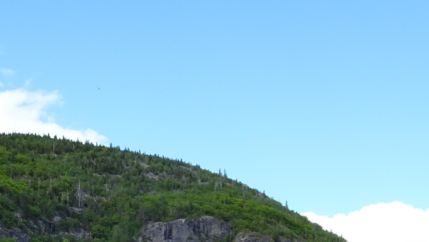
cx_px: 34
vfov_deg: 13.0
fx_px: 1012
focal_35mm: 89
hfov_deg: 23.2
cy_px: 340
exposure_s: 1/320
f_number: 4
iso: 80
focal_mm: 5.43
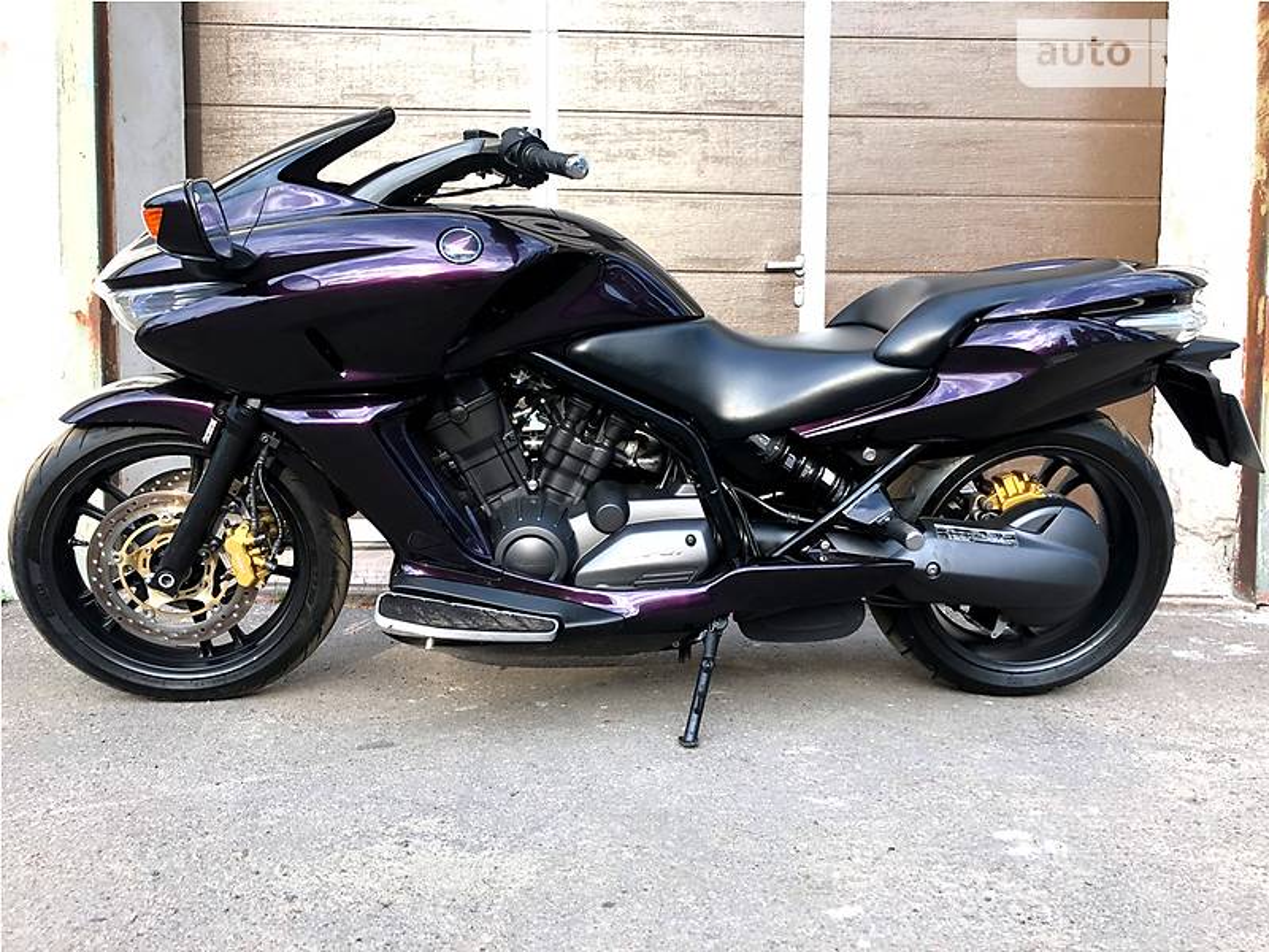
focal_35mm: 28
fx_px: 1026
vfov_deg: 49.7
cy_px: 476
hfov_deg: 63.4
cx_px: 634
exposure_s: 1/202
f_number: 1.8
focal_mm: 4
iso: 20
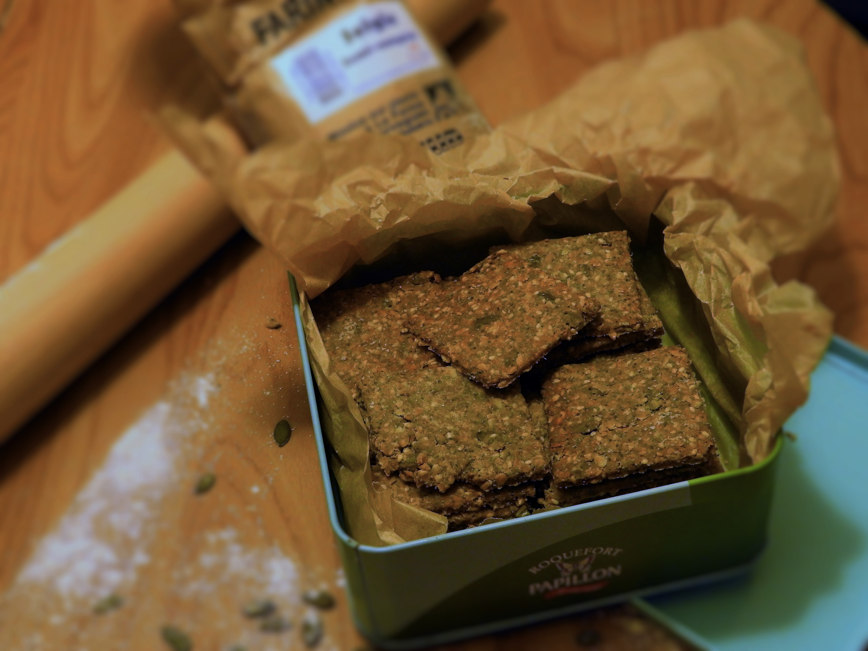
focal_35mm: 55
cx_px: 434
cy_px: 326
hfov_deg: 34.9
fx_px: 1379
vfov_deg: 26.6
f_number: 4
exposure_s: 1/8
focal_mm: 9.9
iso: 800
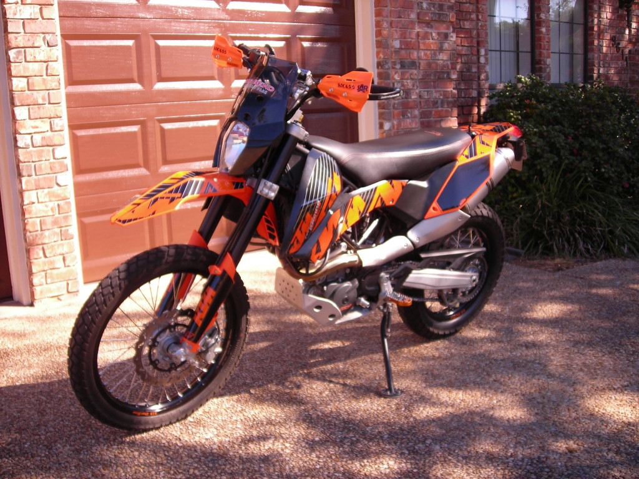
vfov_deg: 37.7
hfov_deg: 49.0
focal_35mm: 38
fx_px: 701
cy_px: 240
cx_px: 320
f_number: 3.2
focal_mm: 6.3
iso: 50
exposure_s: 1/187
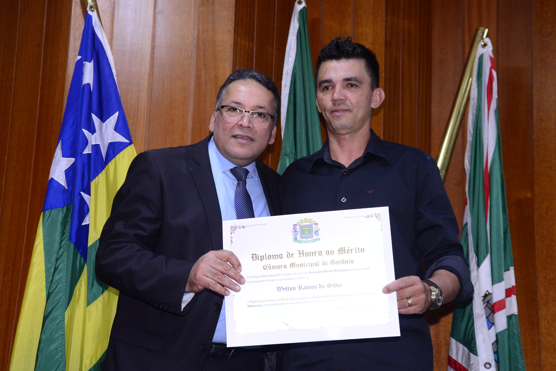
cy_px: 186
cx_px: 278
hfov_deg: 30.9
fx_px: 1004
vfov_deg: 20.9
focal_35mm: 65
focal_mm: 65
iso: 2500
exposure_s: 1/60
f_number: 6.3
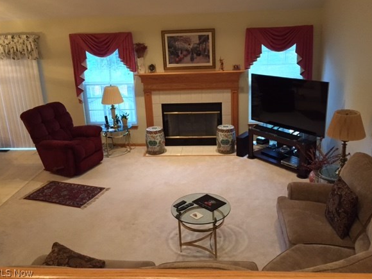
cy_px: 126
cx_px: 196
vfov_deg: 44.1
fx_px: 344
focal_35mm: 32
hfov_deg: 56.8
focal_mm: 4.15
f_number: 2.2
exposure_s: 1/30
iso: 250
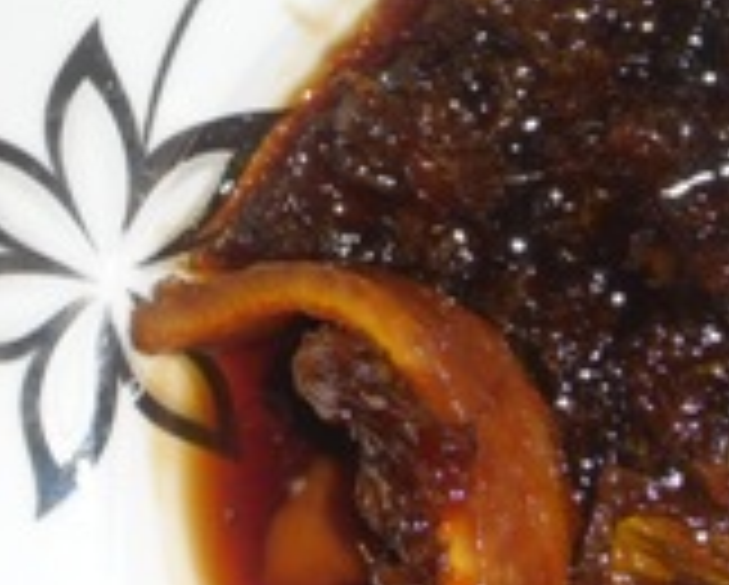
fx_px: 2333
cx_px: -18
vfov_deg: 14.2
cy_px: 140
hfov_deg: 17.3
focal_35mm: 108
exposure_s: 1/45
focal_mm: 5.1
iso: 80
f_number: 3.4
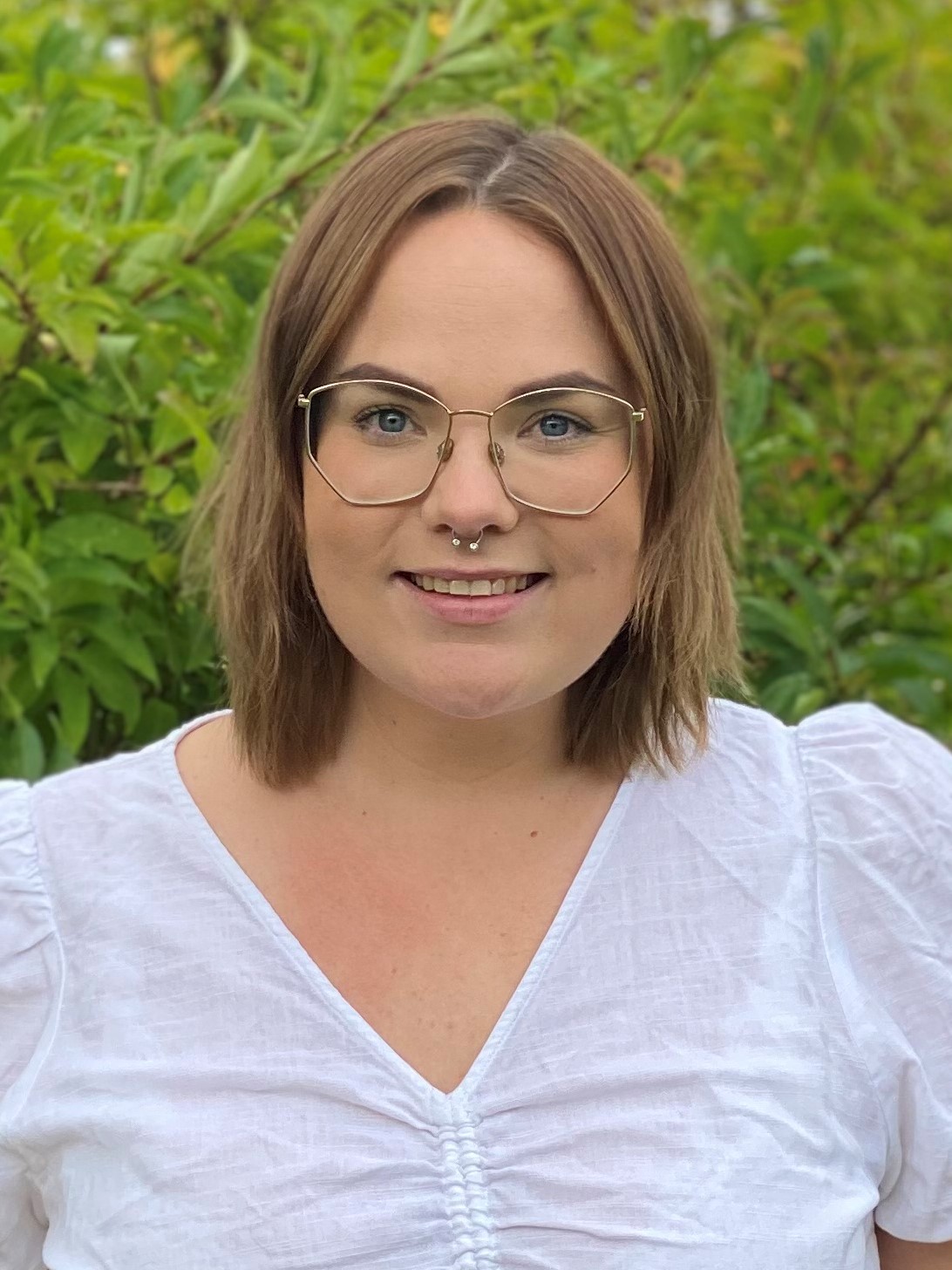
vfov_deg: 36.8
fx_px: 1907
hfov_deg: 28.0
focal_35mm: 52
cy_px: 635
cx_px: 476
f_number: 2
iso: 20
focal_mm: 6
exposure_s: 1/539
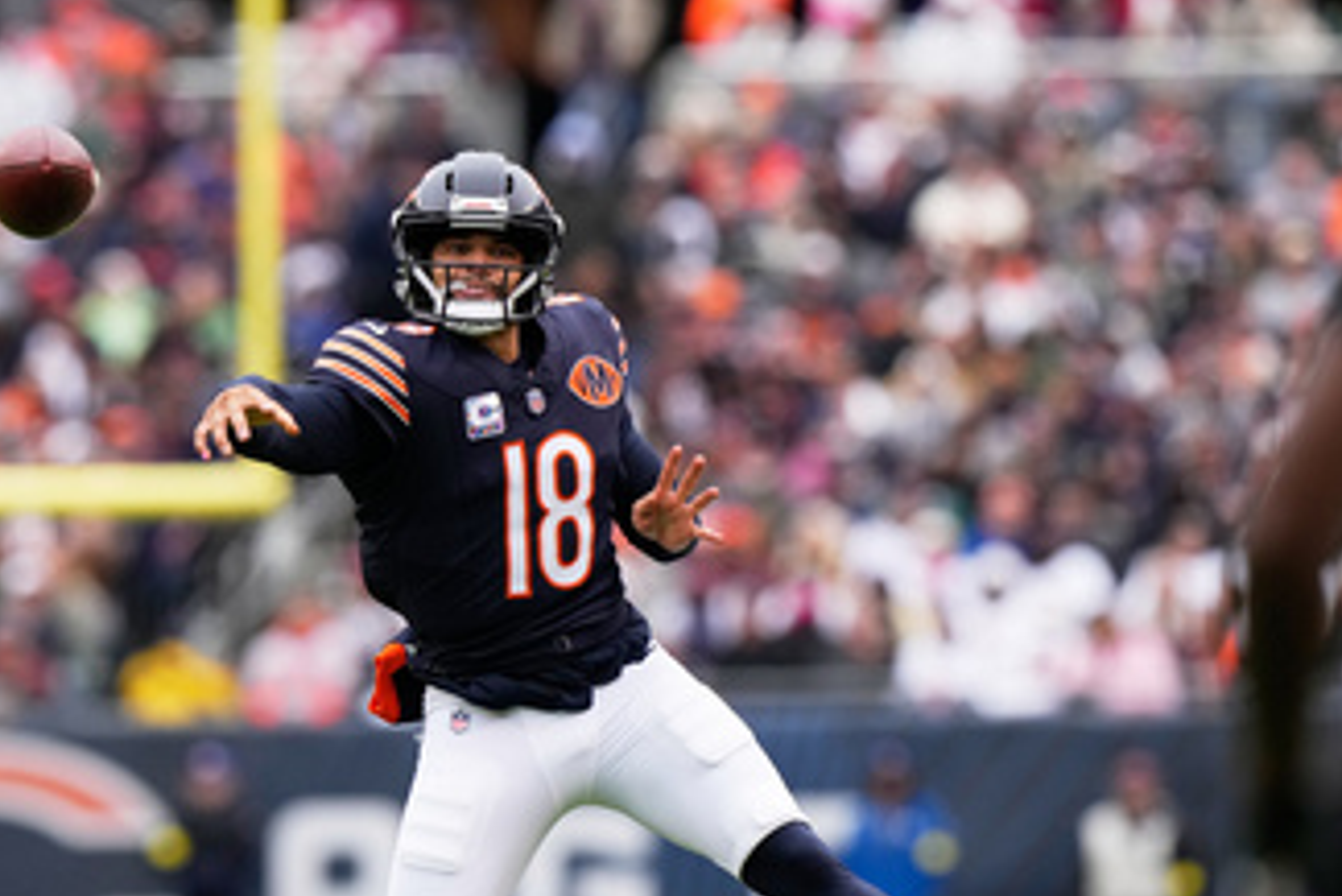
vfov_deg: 2.2
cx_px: 454
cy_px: 683
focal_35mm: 630
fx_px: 23494
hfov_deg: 3.3
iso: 1250
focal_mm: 400
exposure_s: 1/3200
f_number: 4
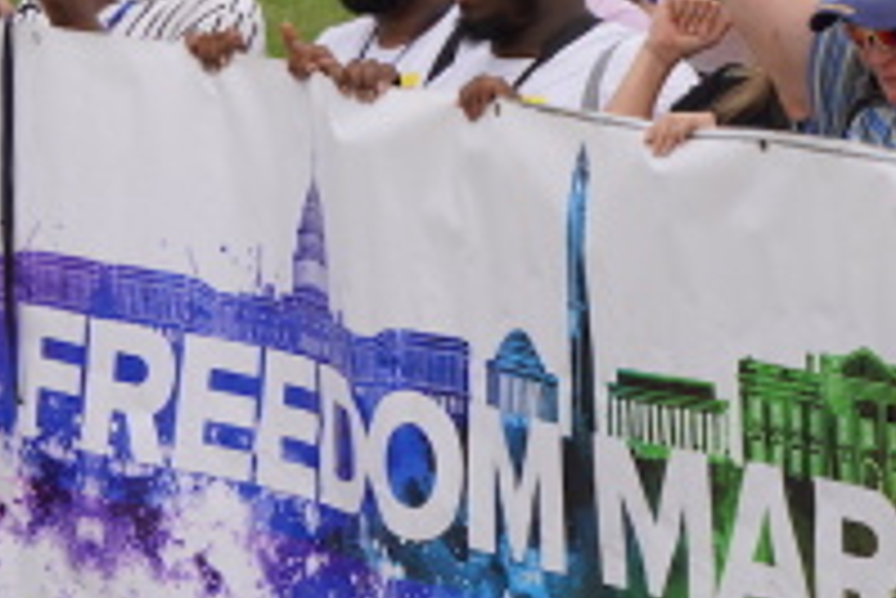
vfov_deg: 7.4
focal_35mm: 186
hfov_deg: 11.0
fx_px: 4636
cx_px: 657
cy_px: 301
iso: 100
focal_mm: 55
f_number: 5
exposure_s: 1/320
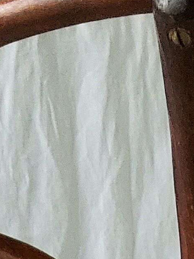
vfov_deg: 9.1
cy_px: 801
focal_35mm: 171
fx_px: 1278
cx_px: 198
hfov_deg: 8.6
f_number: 2
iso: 320
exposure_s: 1/40
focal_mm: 3.08
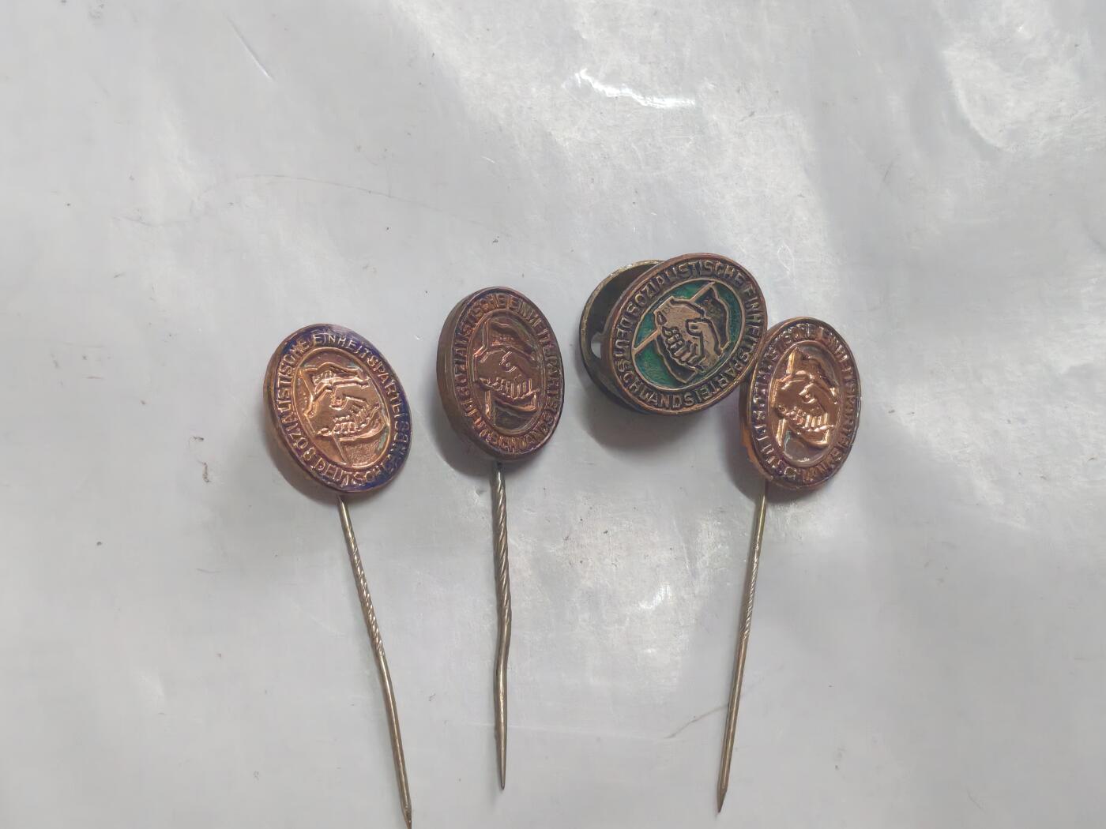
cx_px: 553
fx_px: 2173
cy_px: 414
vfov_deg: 21.6
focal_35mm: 68
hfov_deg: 28.6
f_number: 1.95
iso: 800
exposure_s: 1/50
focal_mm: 5.52
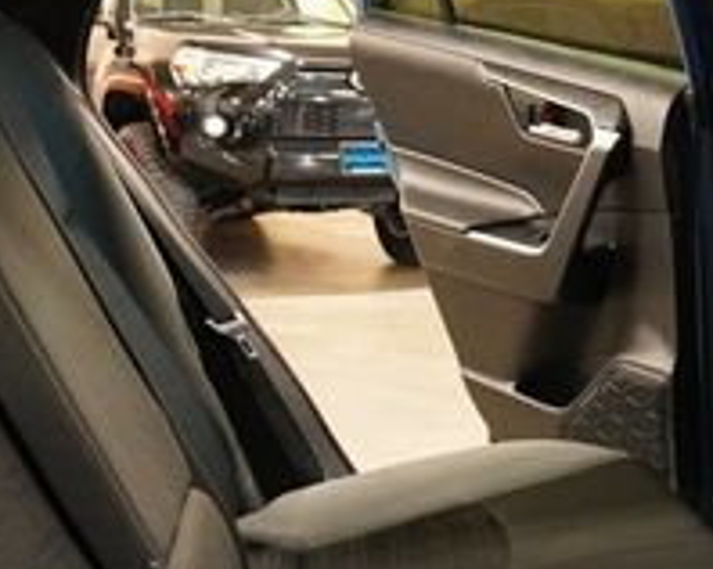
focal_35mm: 73
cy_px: 200
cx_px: 598
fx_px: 1539
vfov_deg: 20.9
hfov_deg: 25.5
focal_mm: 16
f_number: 3.5
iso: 6400
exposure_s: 1/80
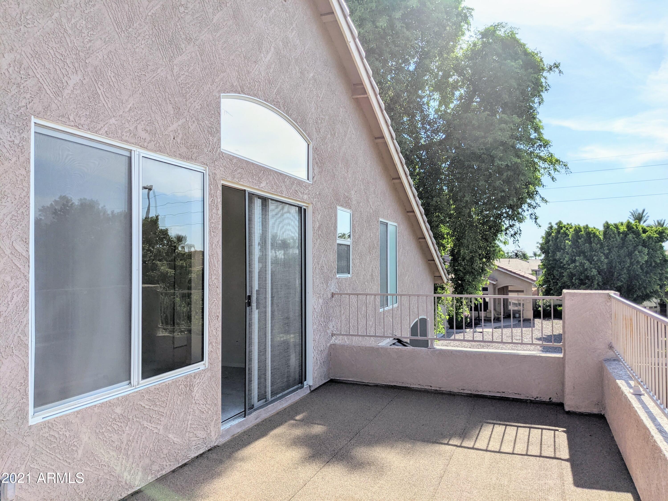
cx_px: 334
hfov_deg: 65.3
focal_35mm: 27
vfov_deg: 51.4
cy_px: 250
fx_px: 521
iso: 57
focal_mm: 4.38
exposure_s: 1/5848
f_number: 1.73
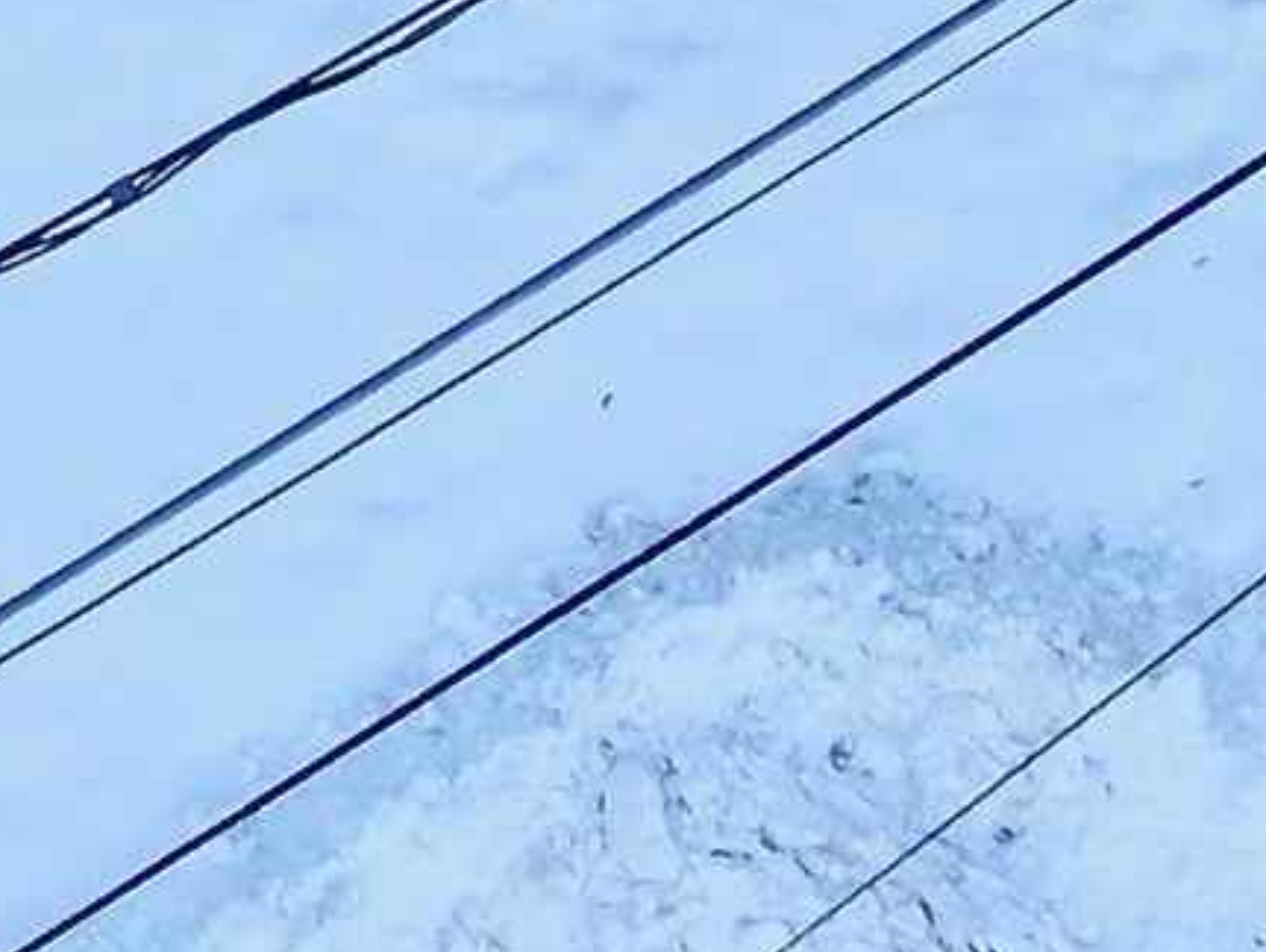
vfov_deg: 5.9
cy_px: -1901
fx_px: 8602
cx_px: -793
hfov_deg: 8.2
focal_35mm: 235
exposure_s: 1/160
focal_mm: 5.57
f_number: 3.2
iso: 100
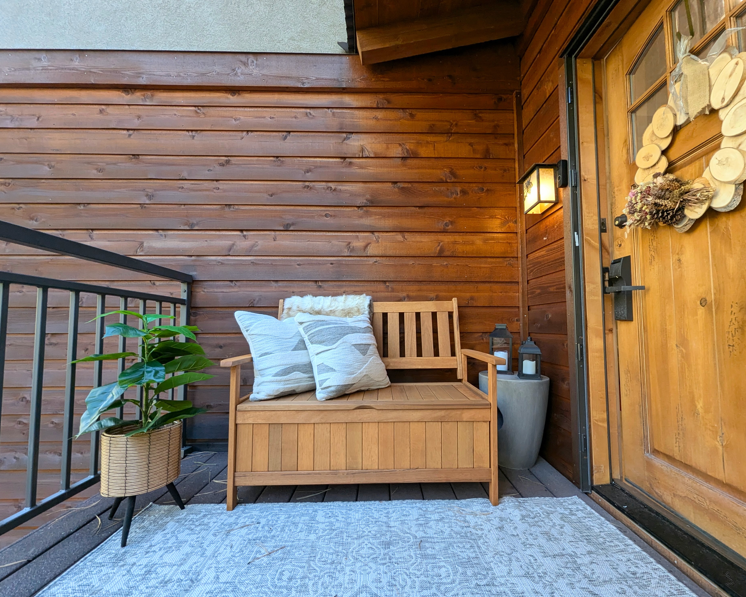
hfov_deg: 100.7
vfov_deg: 88.0
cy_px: 303
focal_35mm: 14
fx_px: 309
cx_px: 387
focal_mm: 1.95
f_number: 2.2
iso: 77
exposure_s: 1/70
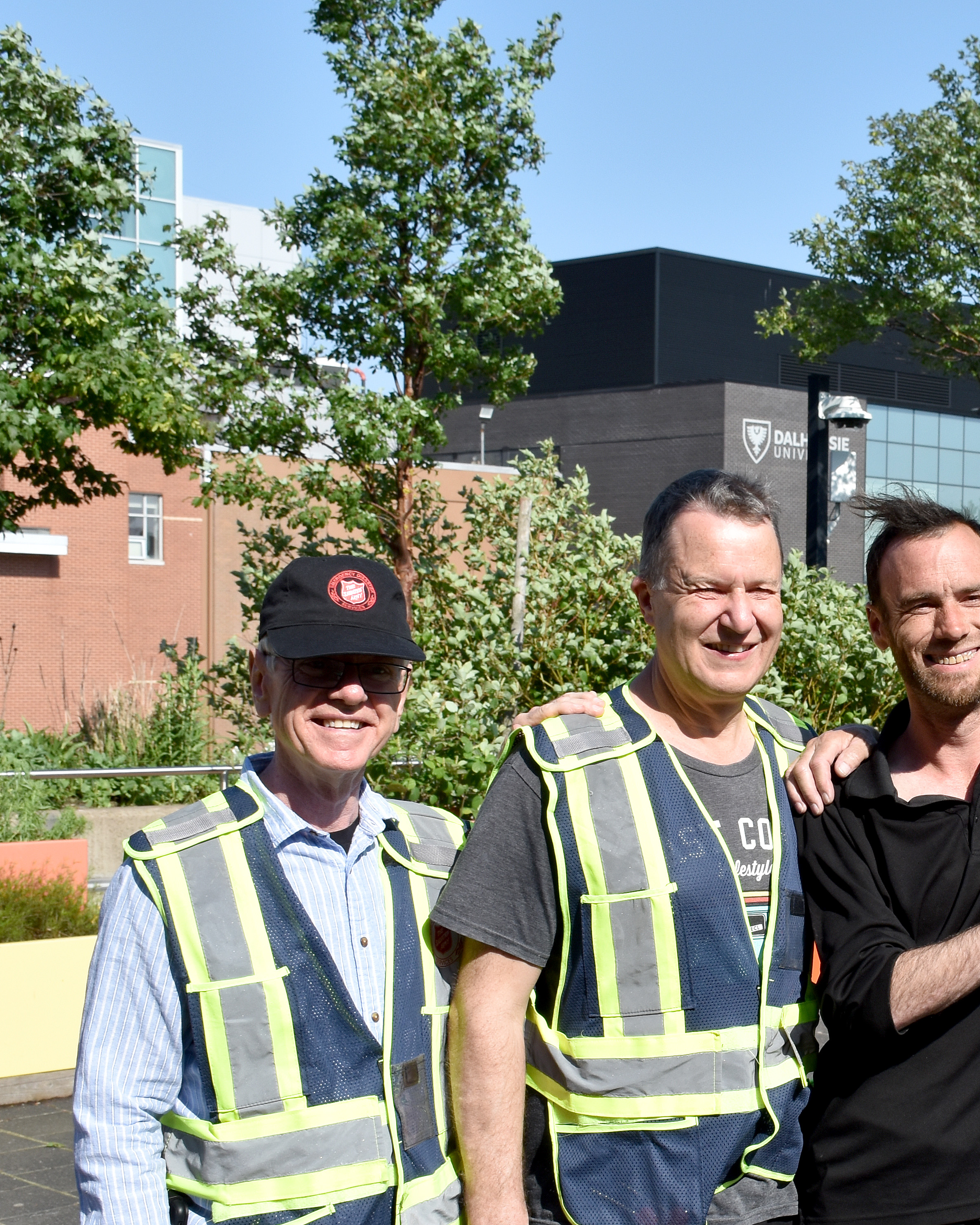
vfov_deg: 27.8
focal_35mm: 68
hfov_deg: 21.8
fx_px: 2465
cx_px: 938
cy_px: 791
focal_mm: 24
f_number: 9
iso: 200
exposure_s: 1/320
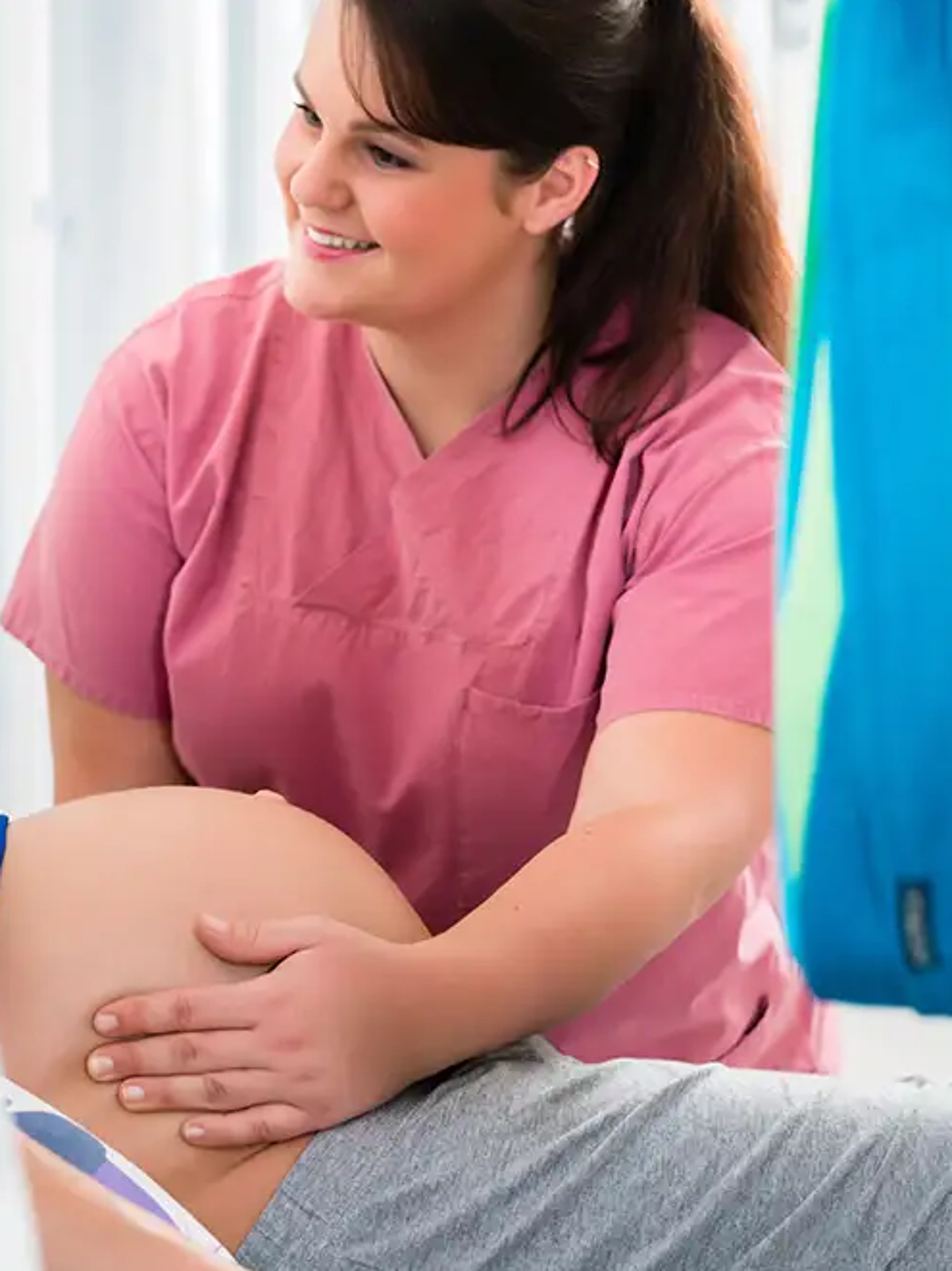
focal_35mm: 131
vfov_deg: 15.1
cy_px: 636
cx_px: 44
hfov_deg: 11.2
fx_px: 4808
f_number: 4
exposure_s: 1/100
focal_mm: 90
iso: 400
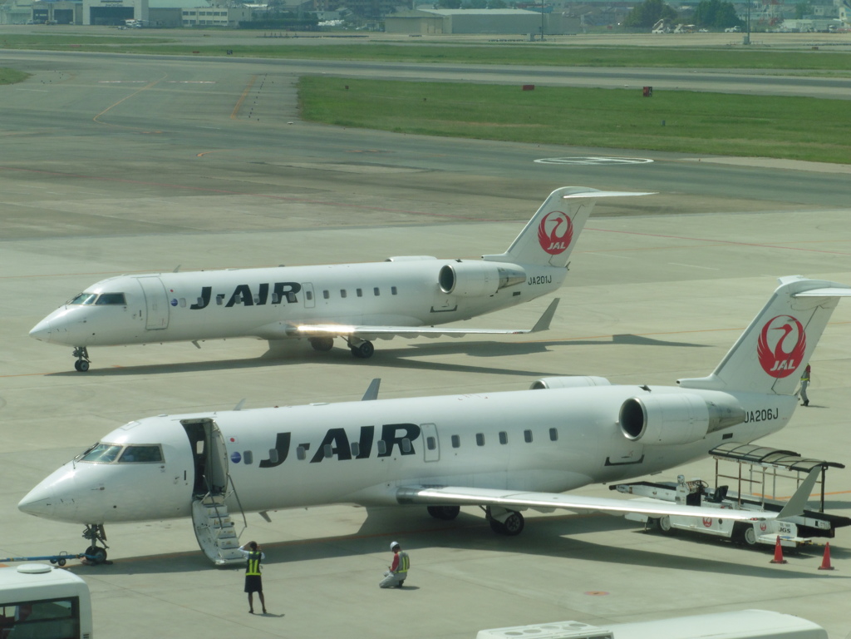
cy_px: 320
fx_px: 3565
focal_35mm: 145
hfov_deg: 13.6
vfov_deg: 10.2
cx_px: 426
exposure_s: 1/400
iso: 100
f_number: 6.3
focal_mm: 25.9
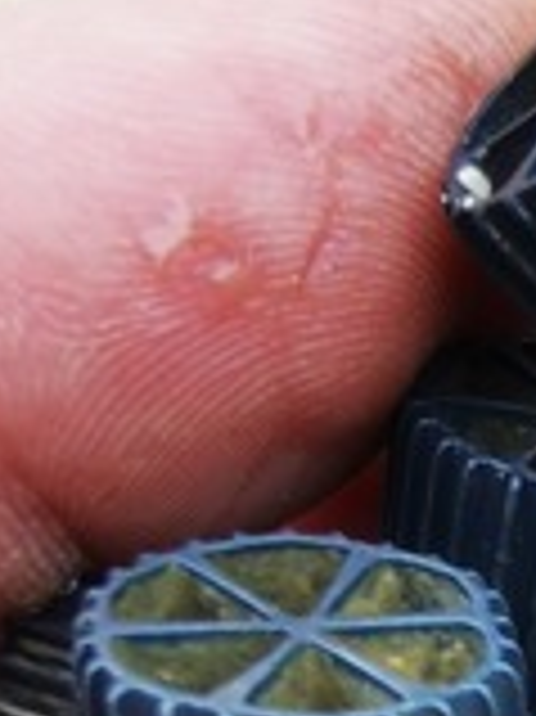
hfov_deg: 13.8
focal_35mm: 98
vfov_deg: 17.0
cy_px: 1229
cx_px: 887
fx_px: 2026
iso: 50
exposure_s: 1/146
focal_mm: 2.35
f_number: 2.2
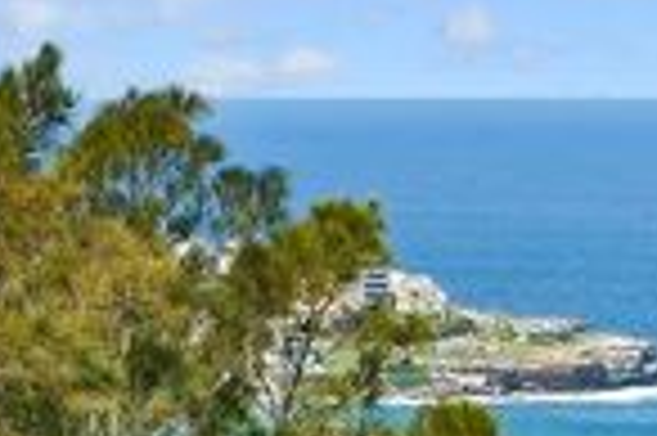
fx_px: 6180
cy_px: 299
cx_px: 922
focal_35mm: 339
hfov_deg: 6.0
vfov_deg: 4.0
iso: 500
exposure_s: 1/500
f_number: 11
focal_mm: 105
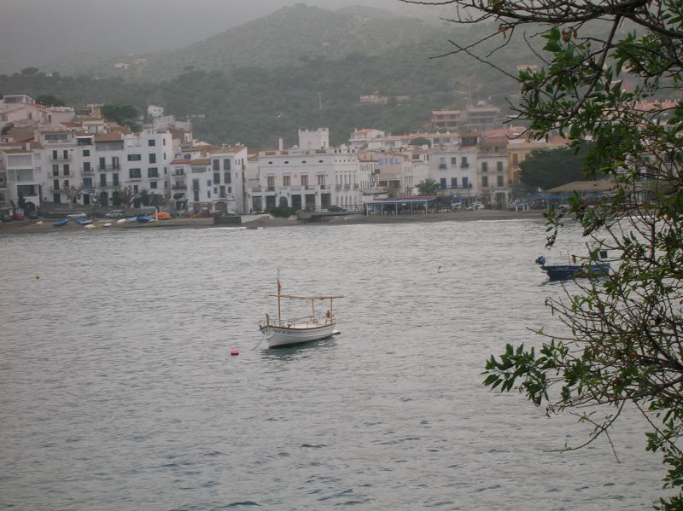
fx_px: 2011
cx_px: 342
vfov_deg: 14.5
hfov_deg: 19.3
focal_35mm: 102
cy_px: 256
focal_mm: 17.1
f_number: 8.2
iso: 50
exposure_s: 1/38
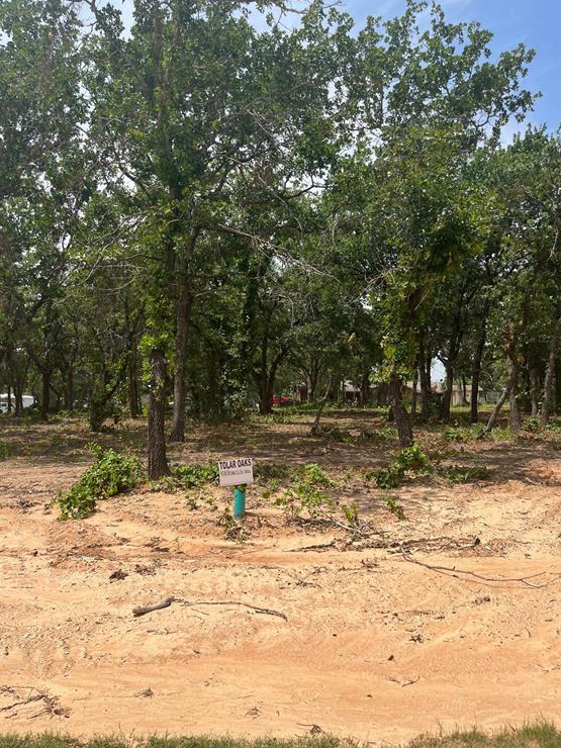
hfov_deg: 51.3
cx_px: 274
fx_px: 583
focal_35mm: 27
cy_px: 383
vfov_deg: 65.3
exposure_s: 1/4149
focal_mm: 5.1
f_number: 1.6
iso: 50
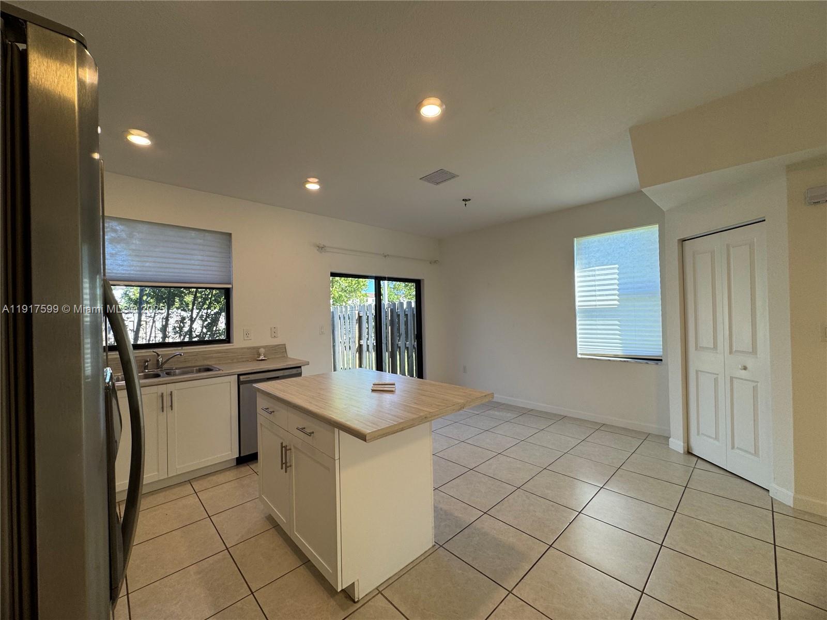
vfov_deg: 85.7
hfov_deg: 102.1
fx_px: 334
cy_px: 310
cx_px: 414
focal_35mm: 14
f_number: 2.2
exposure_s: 1/120
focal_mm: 2.22
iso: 100
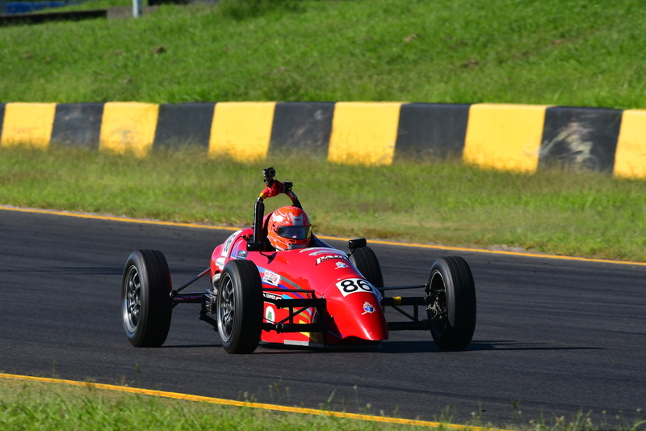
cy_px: 216
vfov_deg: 1.9
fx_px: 12917
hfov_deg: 2.9
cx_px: 323
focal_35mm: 720
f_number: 13
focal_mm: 480
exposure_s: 1/640
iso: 500
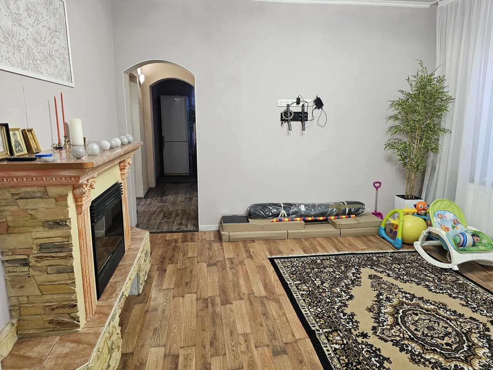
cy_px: 185
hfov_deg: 73.9
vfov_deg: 58.9
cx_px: 246
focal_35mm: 23
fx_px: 328
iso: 640
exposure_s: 1/100
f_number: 1.7
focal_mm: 6.3
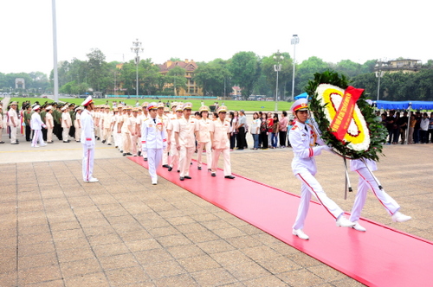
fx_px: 396
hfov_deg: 57.3
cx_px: 216
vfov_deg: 39.9
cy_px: 144
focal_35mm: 33
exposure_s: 1/100
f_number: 9
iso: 500
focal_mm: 22
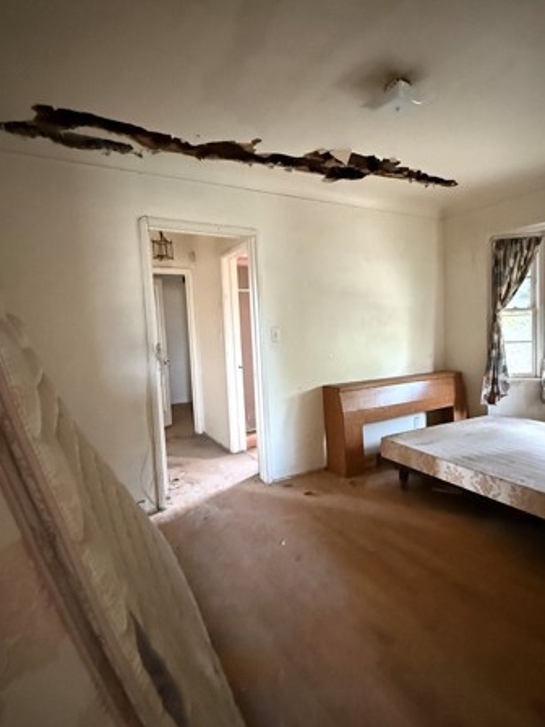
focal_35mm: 20
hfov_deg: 65.6
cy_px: 365
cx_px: 315
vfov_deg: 81.7
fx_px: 420
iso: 1250
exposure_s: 1/59
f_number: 2.2
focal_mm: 2.22
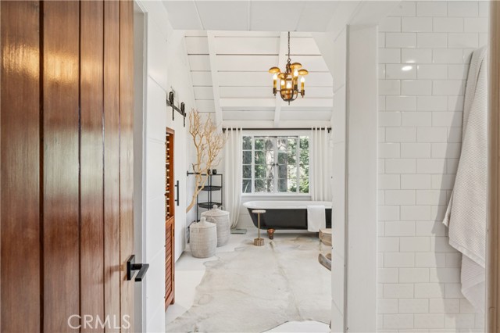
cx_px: 250
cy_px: 166
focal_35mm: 19
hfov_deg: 86.9
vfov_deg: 64.5
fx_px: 264
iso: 100
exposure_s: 1/2
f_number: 13
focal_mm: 19
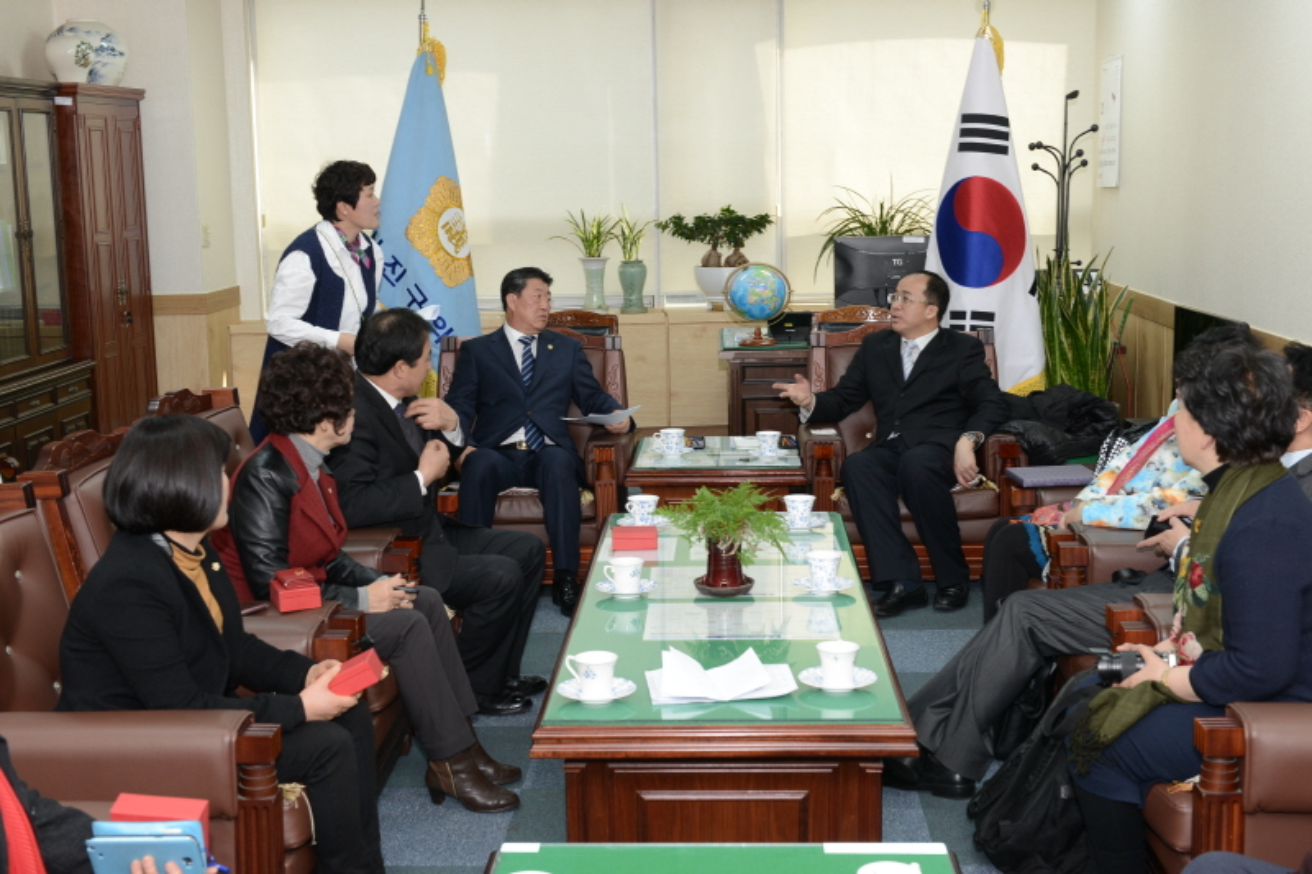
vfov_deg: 28.1
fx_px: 1749
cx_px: 656
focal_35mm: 48
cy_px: 437
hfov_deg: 41.1
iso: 800
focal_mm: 48
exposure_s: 1/60
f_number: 7.1
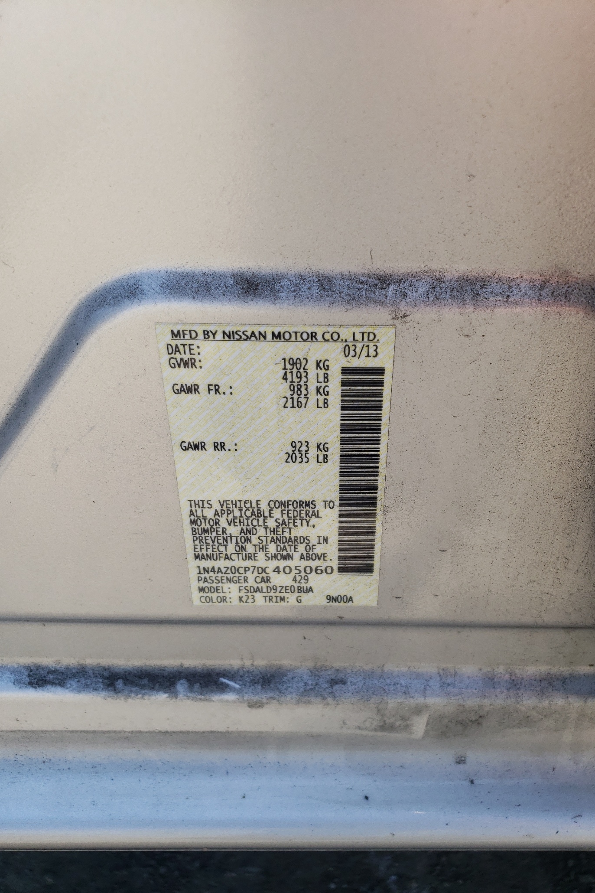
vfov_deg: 65.5
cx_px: 340
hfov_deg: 46.3
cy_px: 461
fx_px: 694
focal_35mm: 28
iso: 50
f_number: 1.5
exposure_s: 1/714
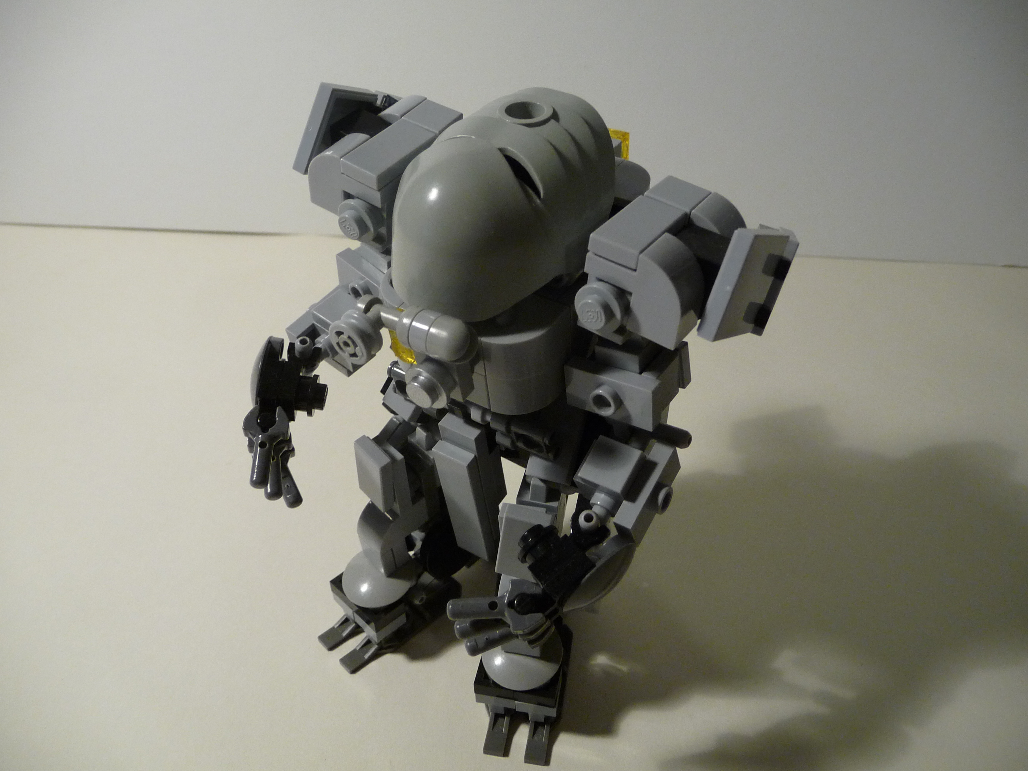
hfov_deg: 63.4
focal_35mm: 28
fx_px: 832
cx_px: 514
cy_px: 386
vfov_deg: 49.7
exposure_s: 1/30
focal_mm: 4.7
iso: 200
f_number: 3.3
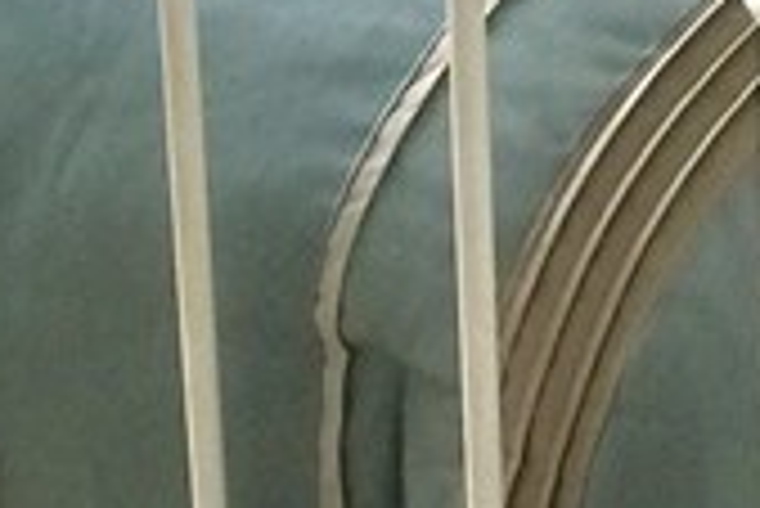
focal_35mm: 183
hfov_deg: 10.7
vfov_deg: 6.7
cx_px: 1273
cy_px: -1070
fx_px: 3867
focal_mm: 4.15
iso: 40
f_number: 2.2
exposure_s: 1/40
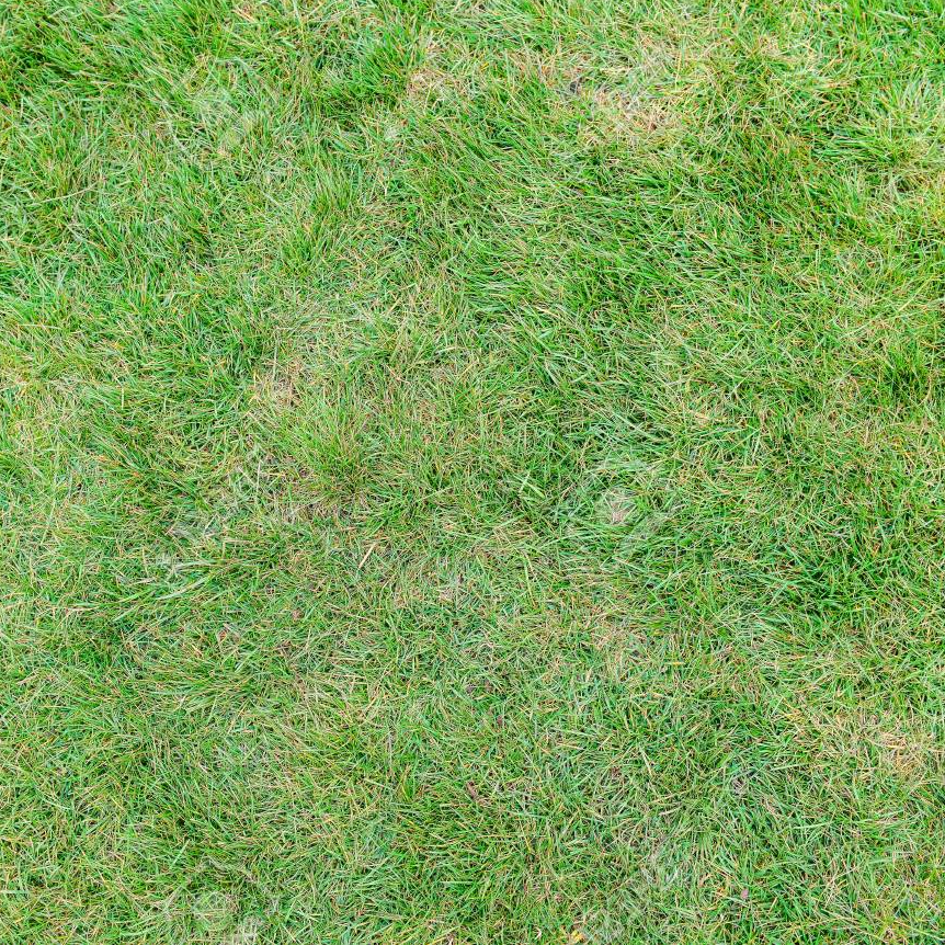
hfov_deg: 40.8
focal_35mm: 41
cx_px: 412
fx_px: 1266
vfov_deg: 40.9
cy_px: 471
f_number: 4
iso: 100
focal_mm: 32
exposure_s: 1/160
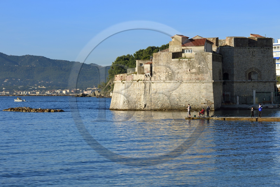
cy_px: 94
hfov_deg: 14.2
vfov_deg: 9.5
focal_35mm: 145
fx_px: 1127
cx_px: 140
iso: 200
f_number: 13
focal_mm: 145
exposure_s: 1/250
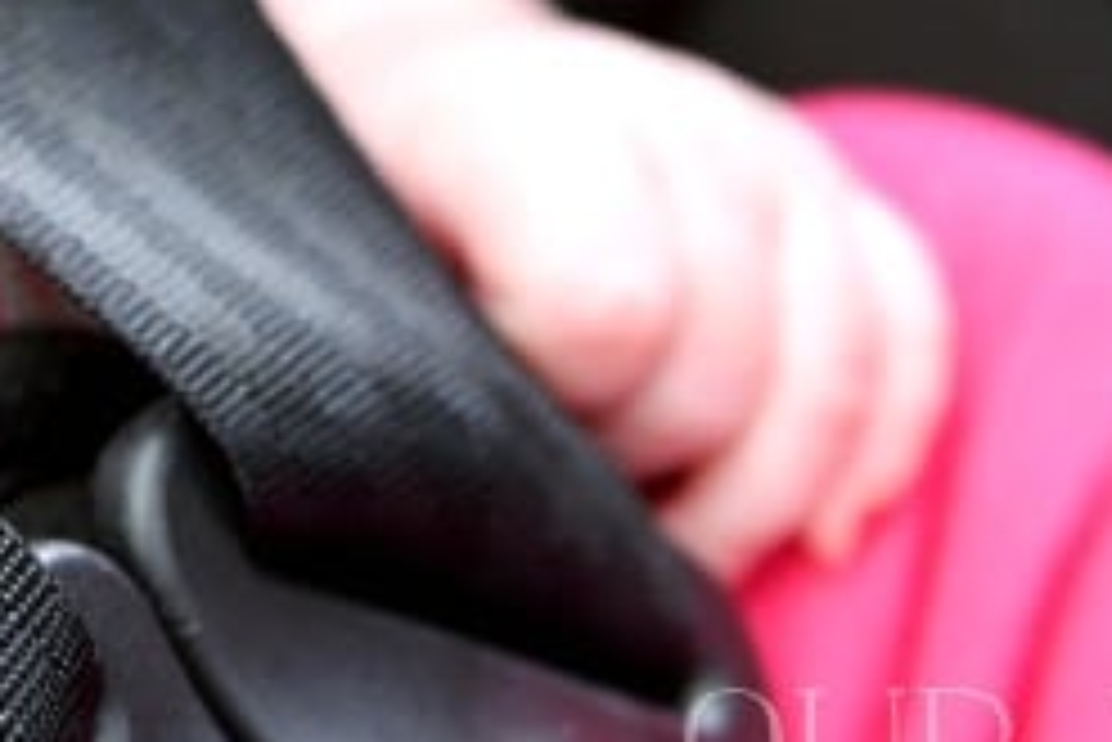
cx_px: -113
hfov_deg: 9.6
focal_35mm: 211
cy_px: -308
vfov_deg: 6.4
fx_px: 6521
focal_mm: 58
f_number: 4
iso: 720
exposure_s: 1/60
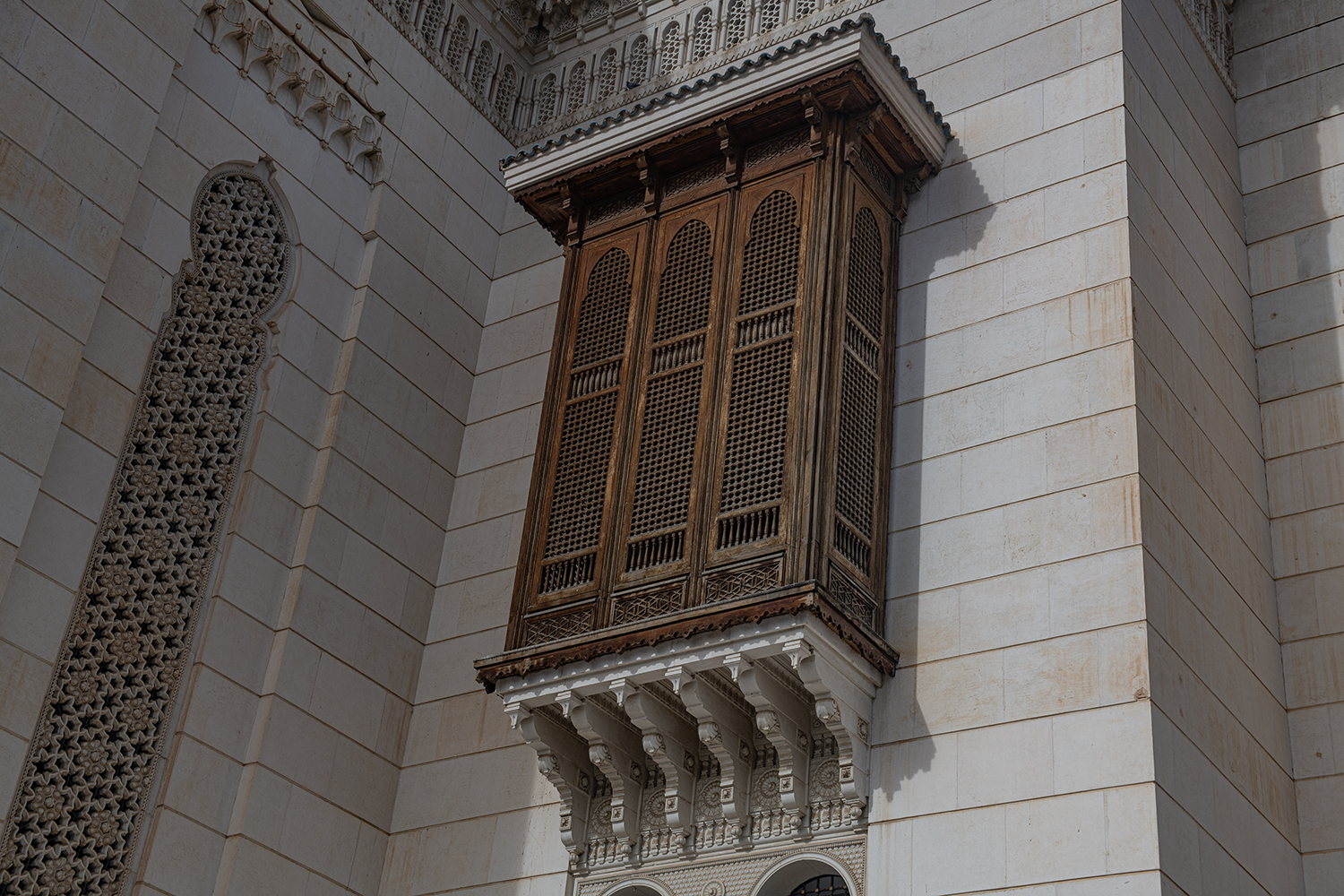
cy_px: 448
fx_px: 1941
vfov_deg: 26.0
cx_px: 672
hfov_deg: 38.2
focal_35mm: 52
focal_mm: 52
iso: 100
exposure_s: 1/200
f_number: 7.1
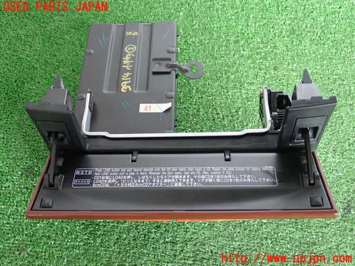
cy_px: 133
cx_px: 178
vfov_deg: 32.9
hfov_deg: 42.9
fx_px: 451
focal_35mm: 44
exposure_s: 1/40
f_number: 2.9
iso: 200
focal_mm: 7.84
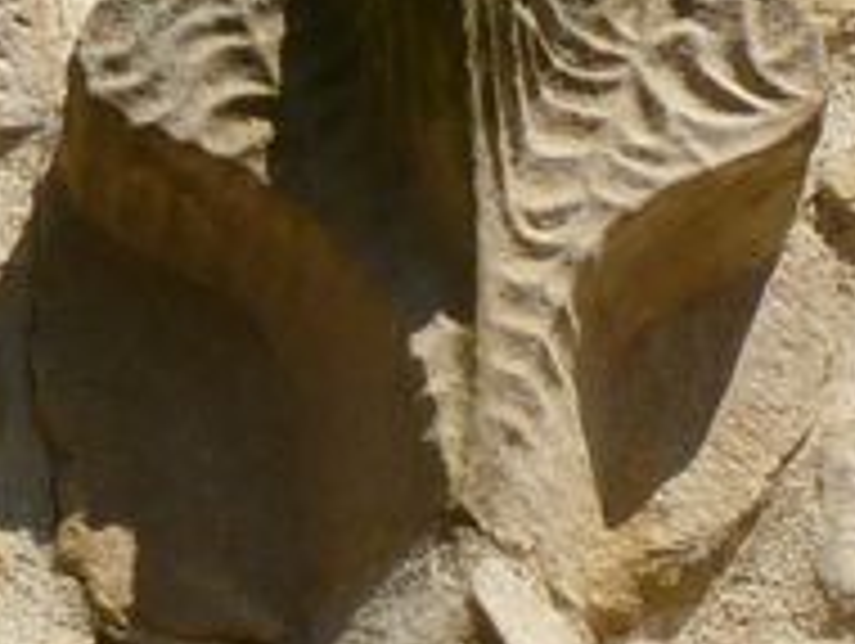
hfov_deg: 5.9
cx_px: 248
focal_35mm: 333
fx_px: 8235
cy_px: 1324
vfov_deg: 4.4
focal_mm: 7.8
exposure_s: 1/400
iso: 80
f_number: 5.6
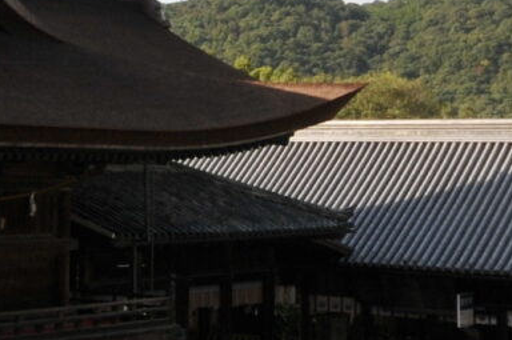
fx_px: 1420
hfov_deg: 19.8
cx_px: -5
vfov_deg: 13.5
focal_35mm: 100
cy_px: 25
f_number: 9
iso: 200
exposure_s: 1/320
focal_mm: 10
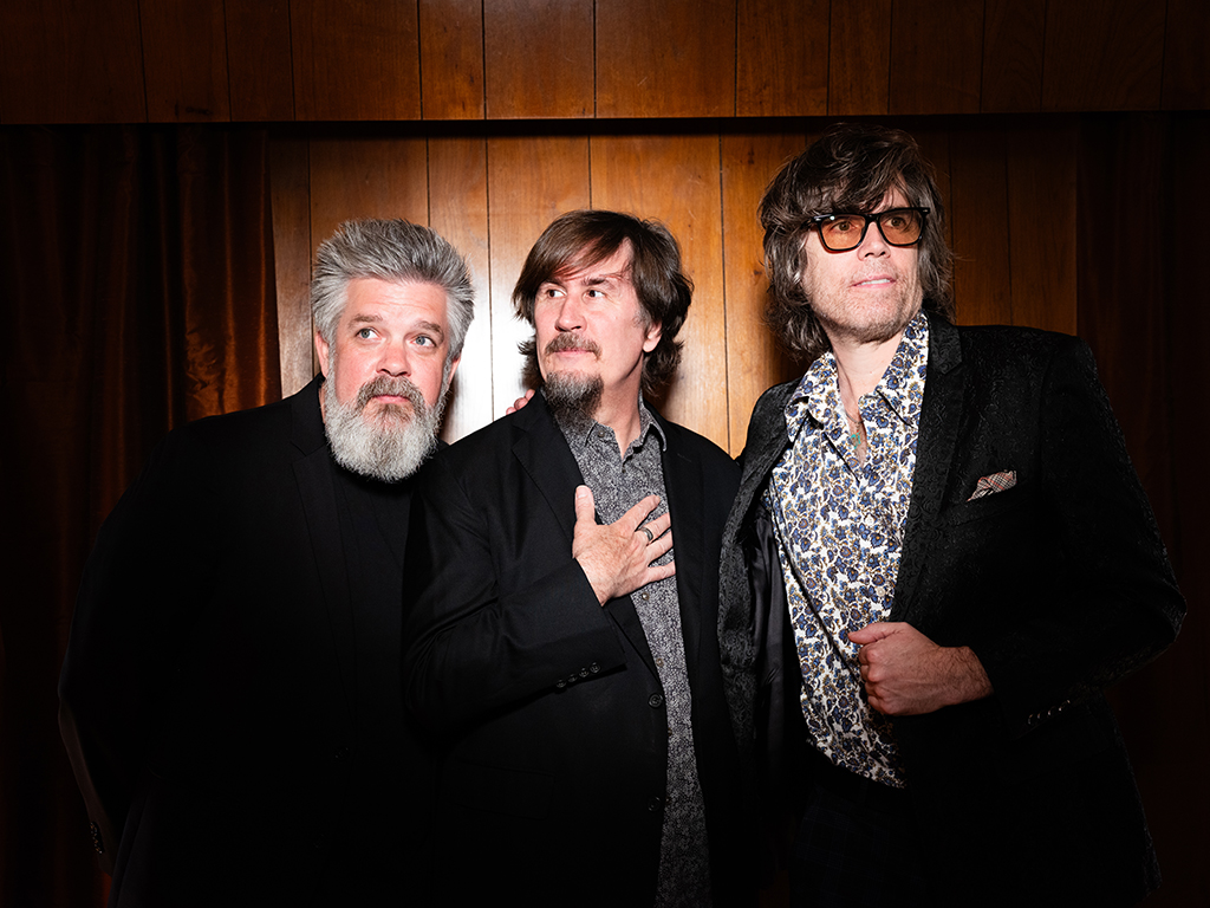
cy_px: 454
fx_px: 1538
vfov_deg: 32.9
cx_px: 605
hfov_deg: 42.9
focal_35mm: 44
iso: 1600
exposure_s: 1/160
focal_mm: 55
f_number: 5.6
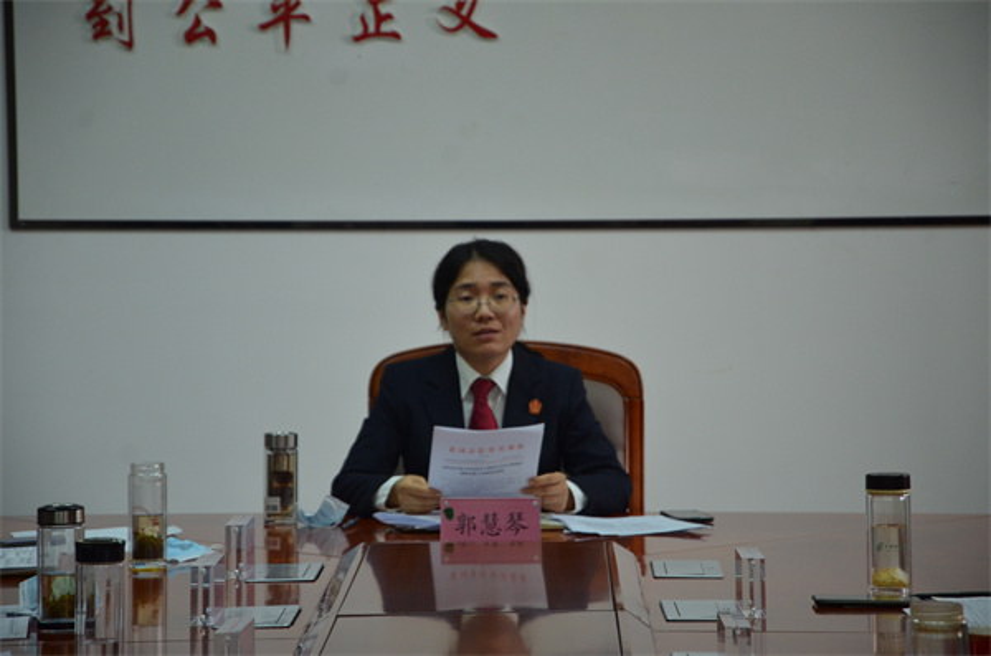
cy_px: 328
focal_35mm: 158
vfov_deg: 8.7
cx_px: 496
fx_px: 4325
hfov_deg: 13.1
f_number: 5.6
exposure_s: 1/125
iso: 1000
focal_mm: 105
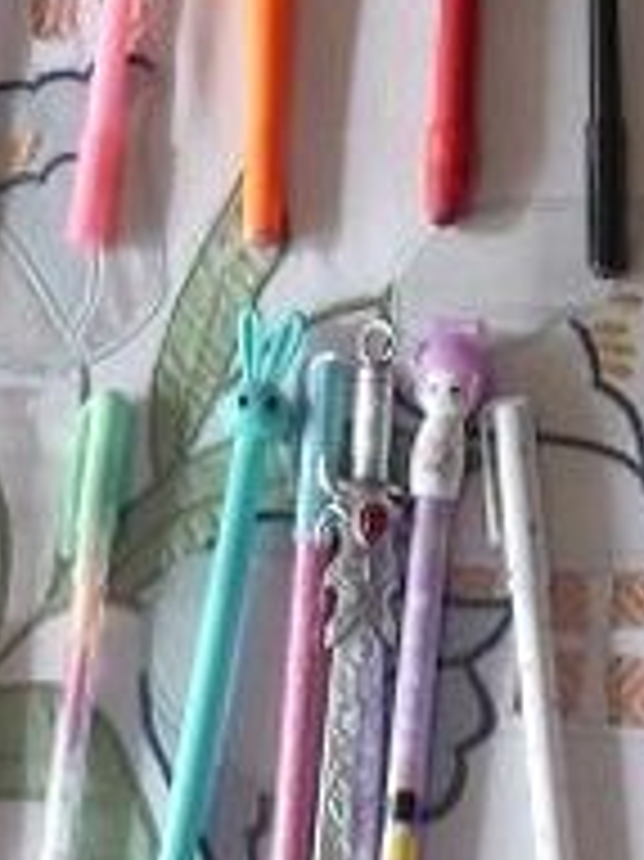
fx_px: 2334
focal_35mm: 94
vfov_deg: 20.3
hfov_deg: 15.4
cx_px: 676
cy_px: 9
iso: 80
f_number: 2.8
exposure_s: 1/40
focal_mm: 5
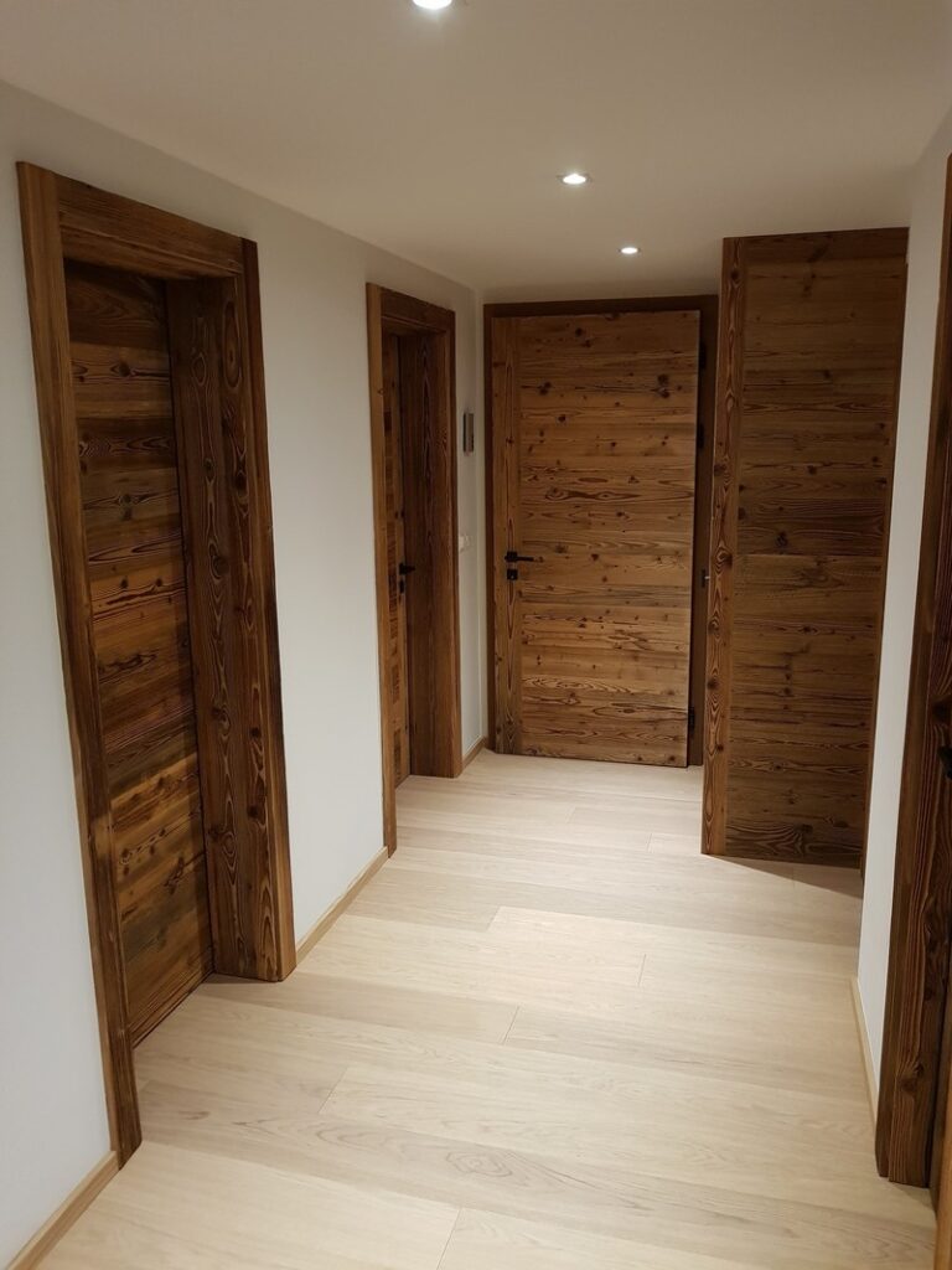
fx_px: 953
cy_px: 635
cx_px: 476
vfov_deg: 67.3
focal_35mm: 26
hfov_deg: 53.1
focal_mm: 4.2
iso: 200
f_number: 1.7
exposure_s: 1/24
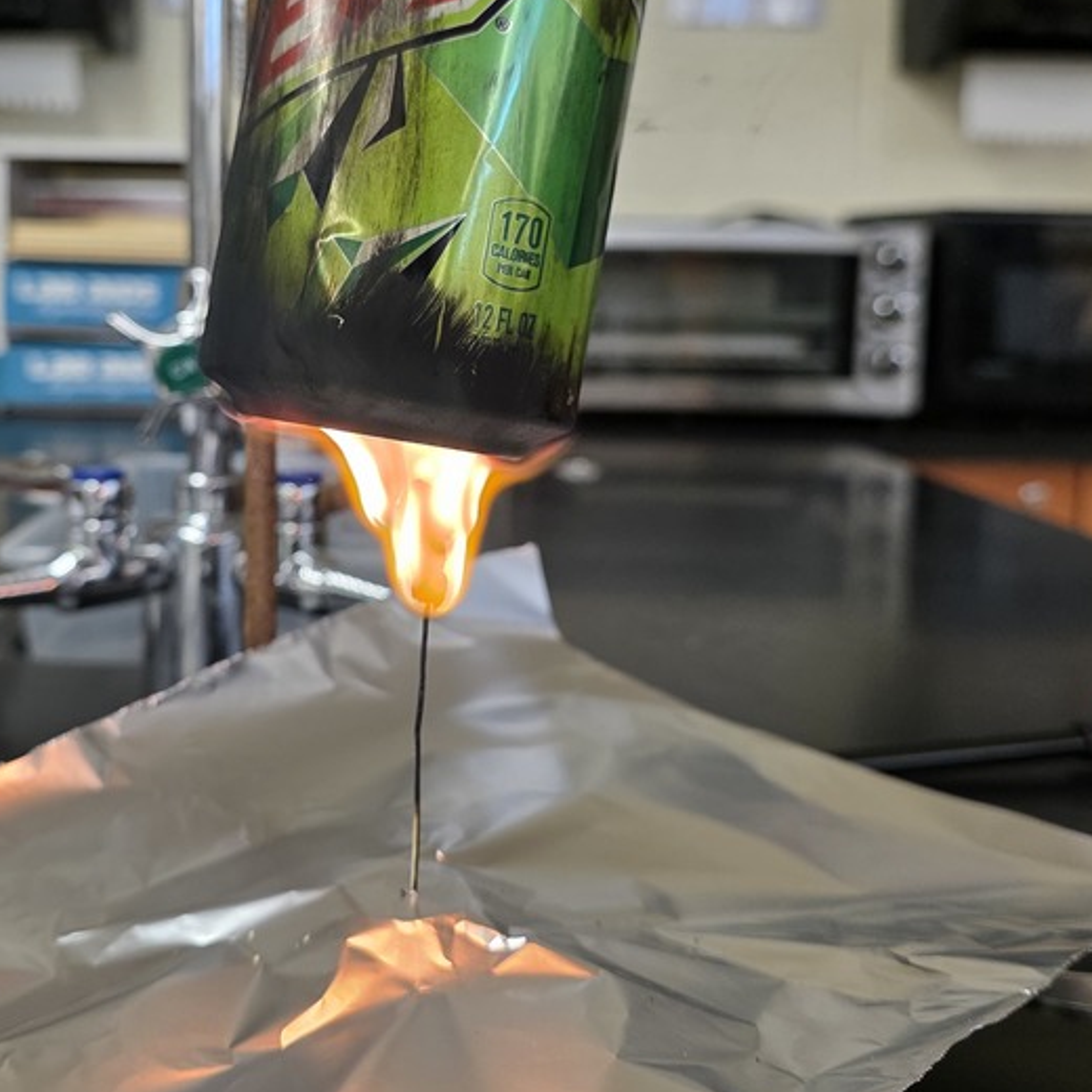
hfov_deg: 41.5
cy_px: 443
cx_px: 403
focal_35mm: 40
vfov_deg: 41.7
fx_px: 1428
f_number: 1.7
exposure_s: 1/120
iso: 160
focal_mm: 6.3
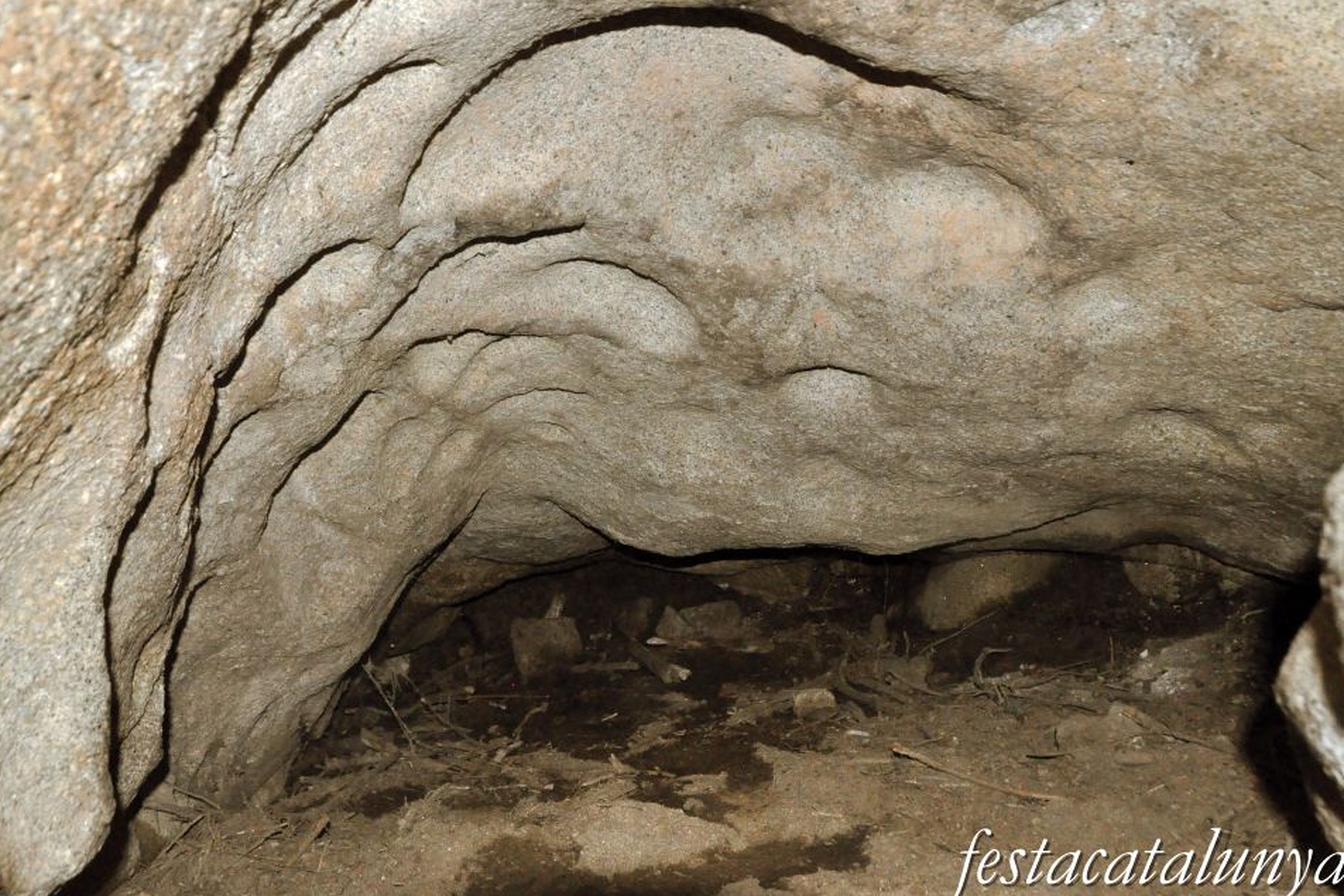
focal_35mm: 29
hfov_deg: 63.6
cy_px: 429
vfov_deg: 45.0
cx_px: 635
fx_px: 1083
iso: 3200
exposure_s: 1/60
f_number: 5.6
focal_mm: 18
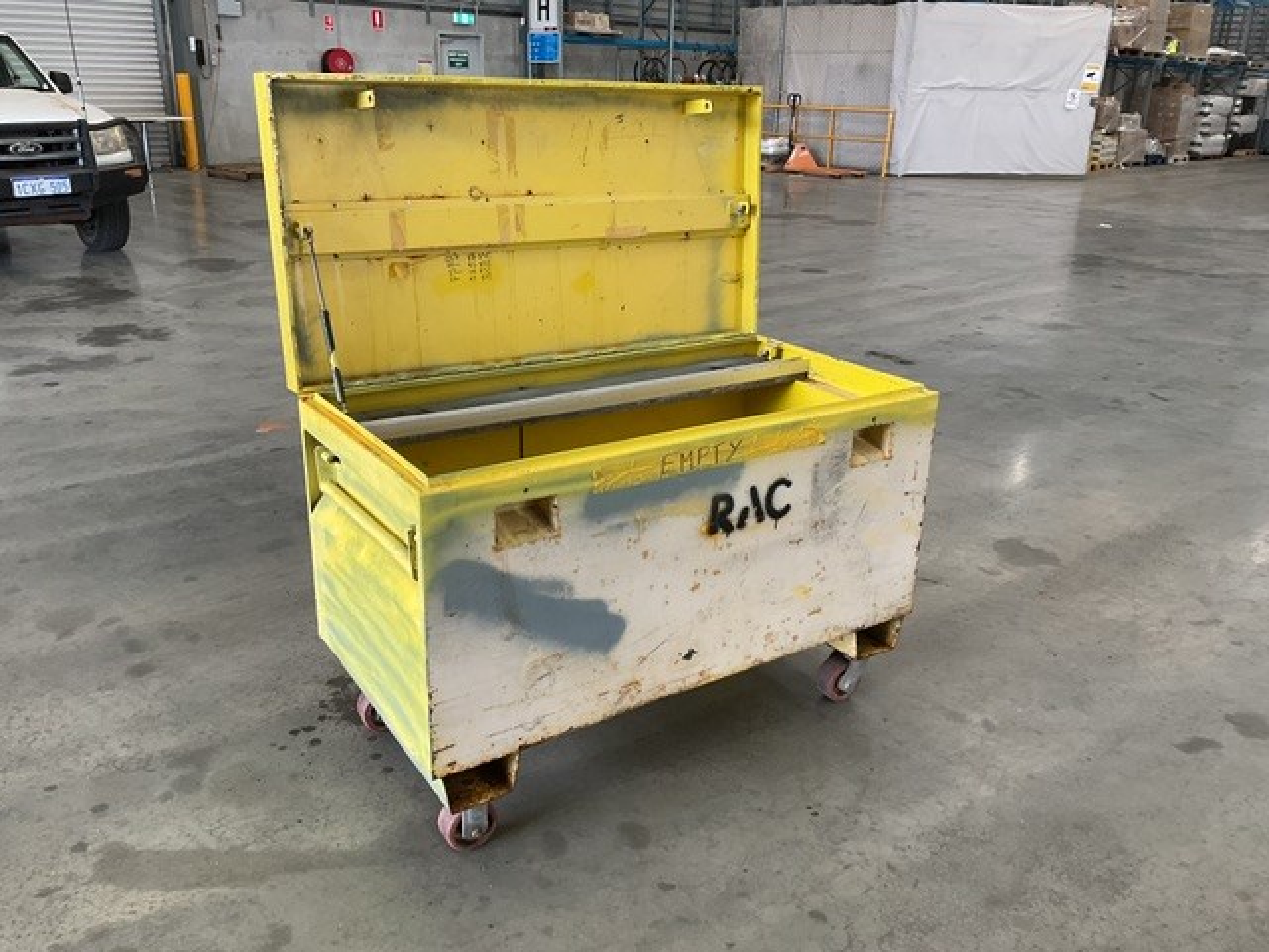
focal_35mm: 29
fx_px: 1063
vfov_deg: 48.2
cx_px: 634
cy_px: 476
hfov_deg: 61.7
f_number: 1.8
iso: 40
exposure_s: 1/50
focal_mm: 3
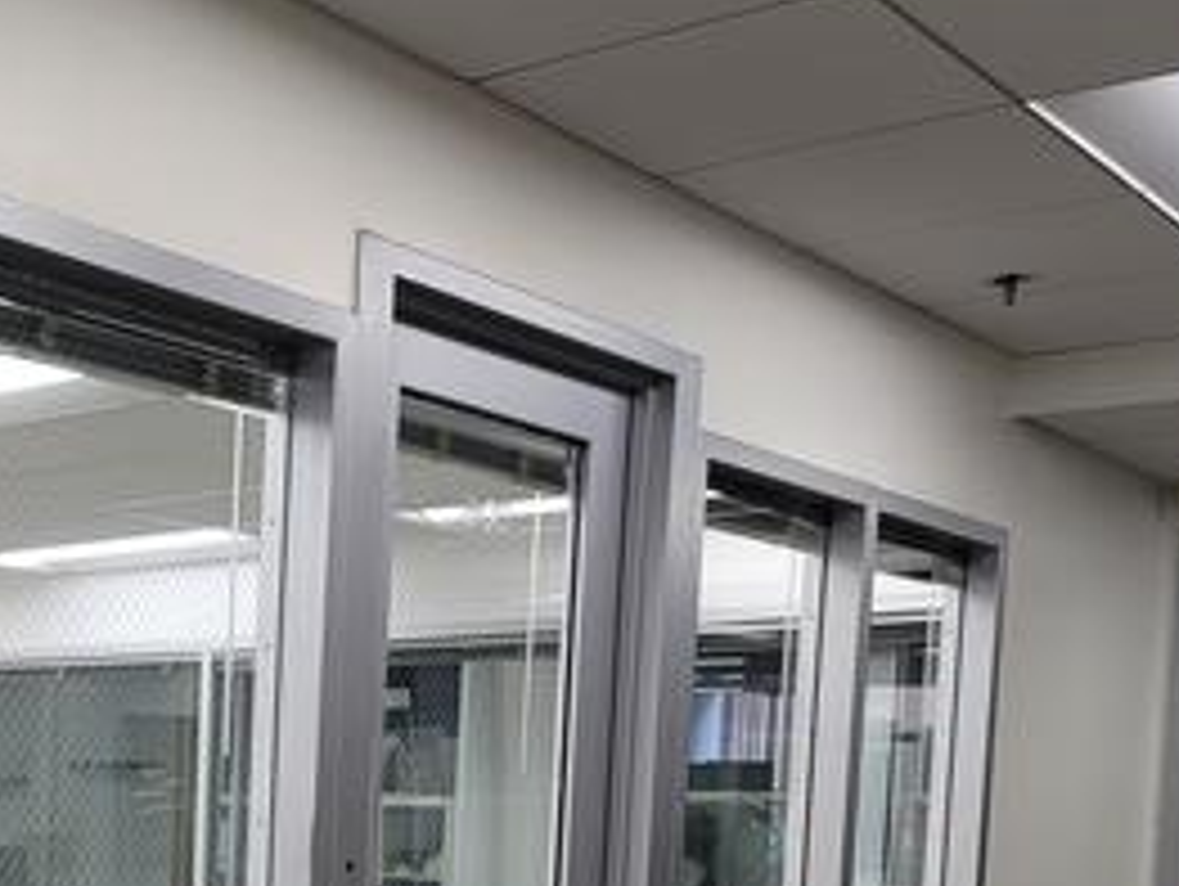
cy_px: 989
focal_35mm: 59
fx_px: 2011
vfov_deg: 23.3
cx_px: -169
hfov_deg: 29.0
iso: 64
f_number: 1.8
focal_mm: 7
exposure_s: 1/119
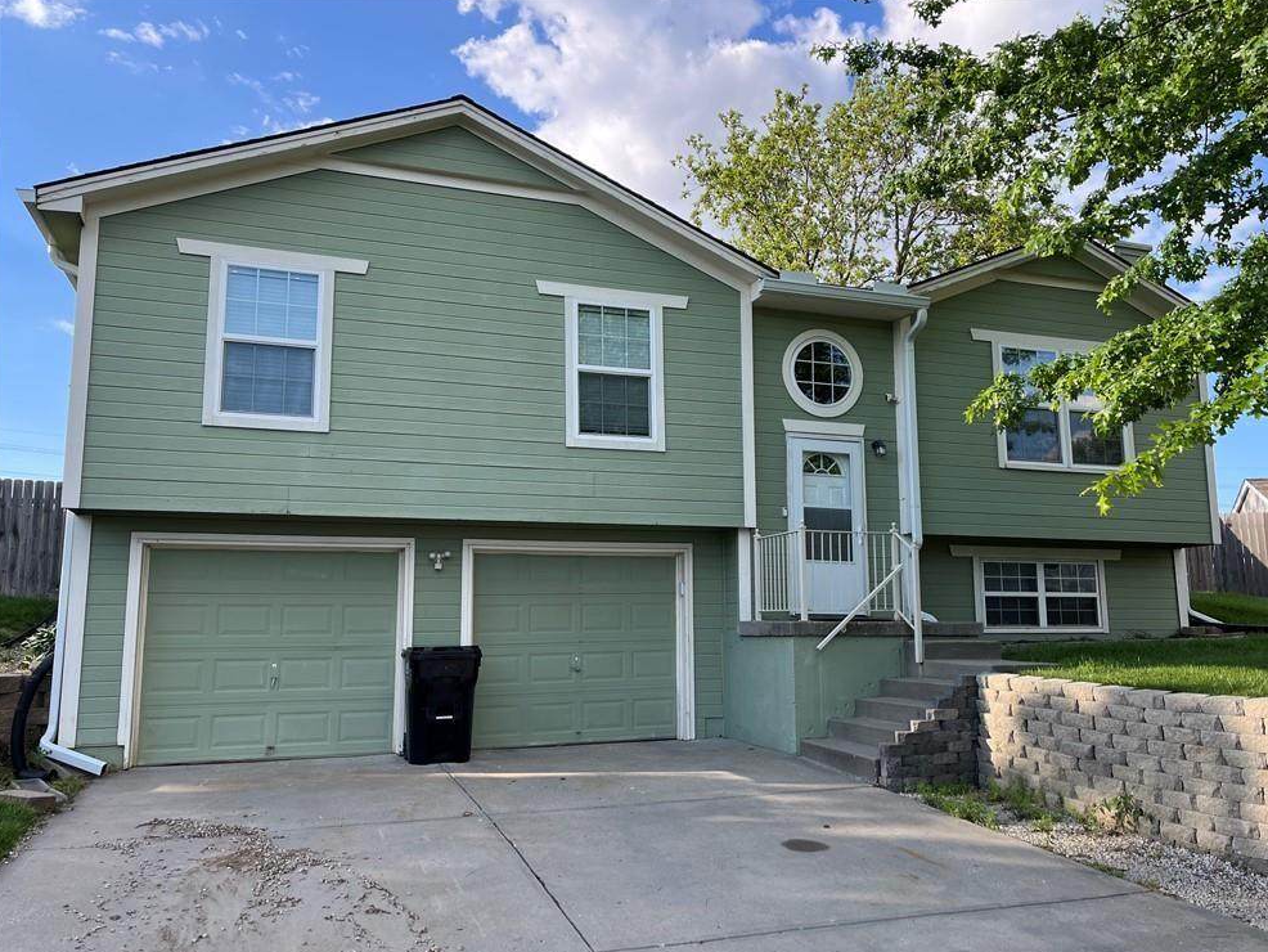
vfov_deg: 51.4
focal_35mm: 27
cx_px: 651
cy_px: 488
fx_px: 989
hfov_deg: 65.3
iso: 50
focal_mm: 5.1
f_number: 1.6
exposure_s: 1/684
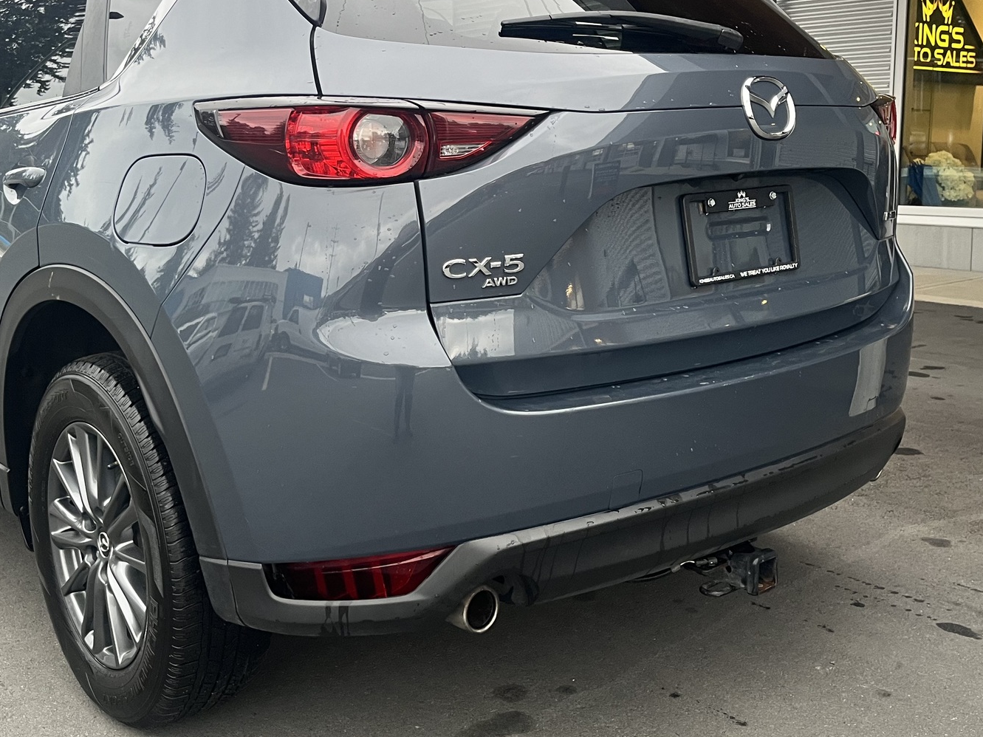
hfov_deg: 46.6
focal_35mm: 40
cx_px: 412
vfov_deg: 35.8
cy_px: 294
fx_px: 1136
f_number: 1.6
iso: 125
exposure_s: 1/82
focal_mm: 5.1
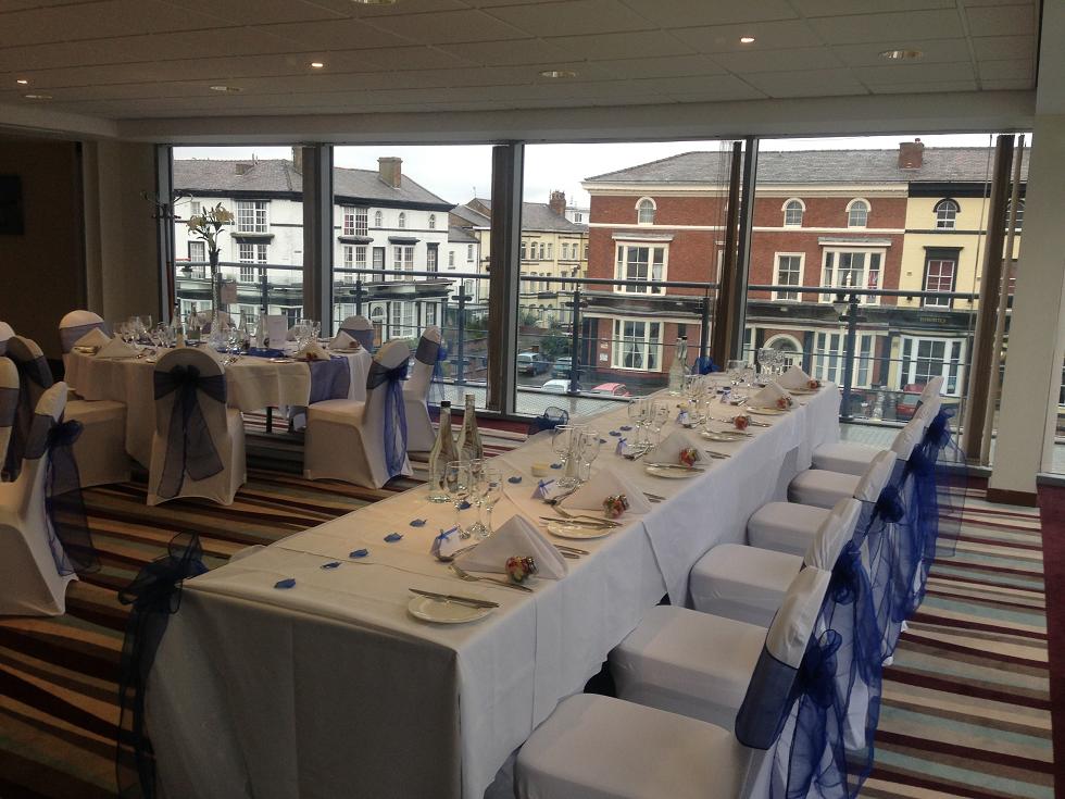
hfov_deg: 55.4
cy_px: 400
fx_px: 1015
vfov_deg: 42.9
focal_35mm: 33
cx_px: 532
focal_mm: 4.13
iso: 64
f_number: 2.4
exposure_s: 1/120
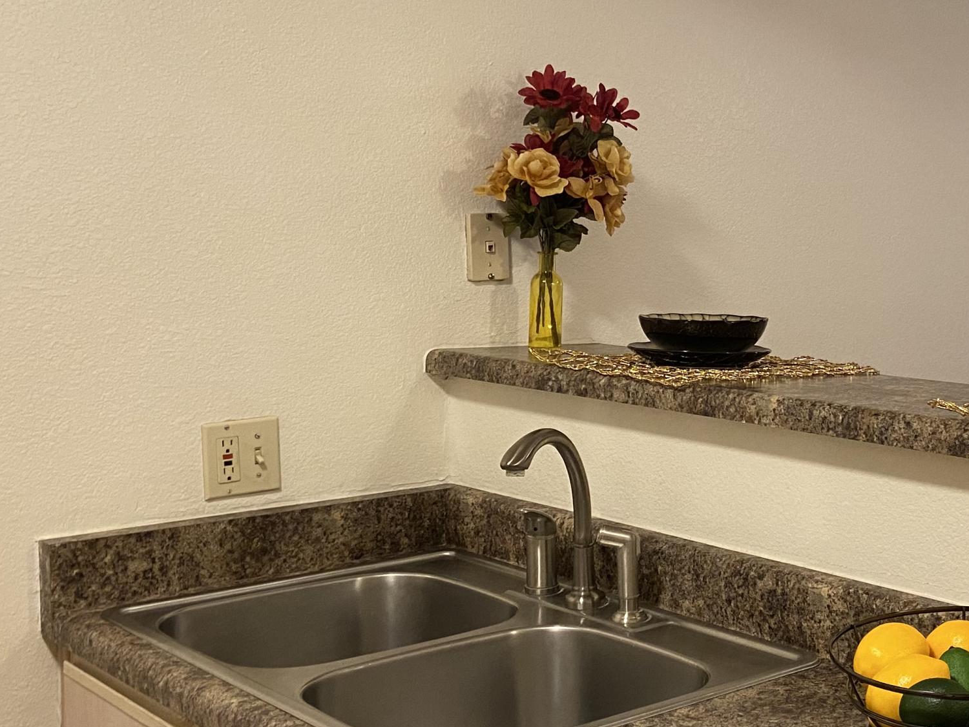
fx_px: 1456
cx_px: 746
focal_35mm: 52
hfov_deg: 35.8
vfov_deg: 28.0
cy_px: 372
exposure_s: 1/60
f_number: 1.8
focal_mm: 4.25
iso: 250
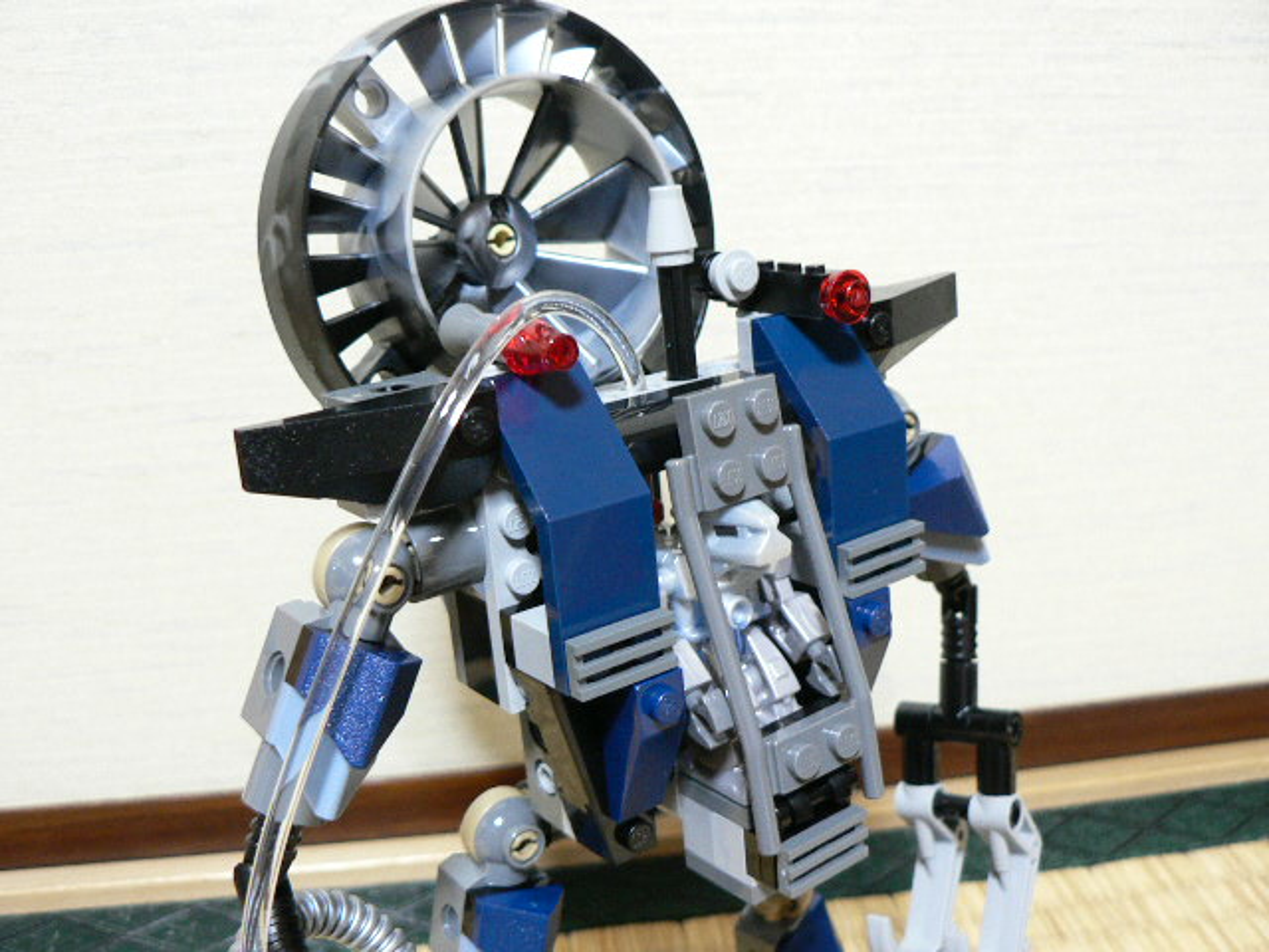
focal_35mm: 36
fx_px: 1320
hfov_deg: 51.4
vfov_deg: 39.7
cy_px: 476
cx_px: 634
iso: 200
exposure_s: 1/4
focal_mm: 6
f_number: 2.8
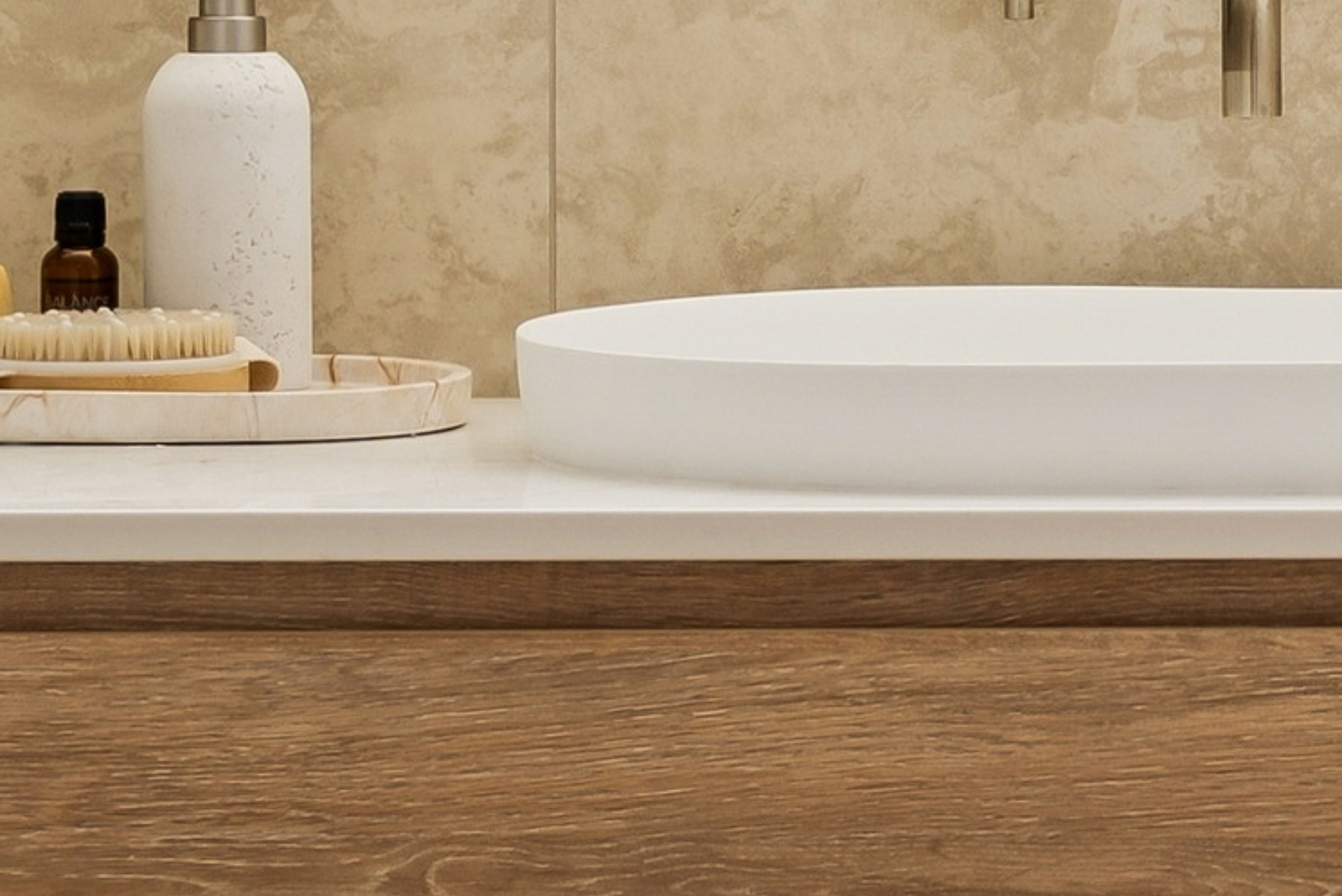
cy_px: -307
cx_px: 1853
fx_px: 9994
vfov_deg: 5.1
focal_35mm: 268
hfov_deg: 7.6
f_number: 5.6
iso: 400
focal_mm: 50
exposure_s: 1/250
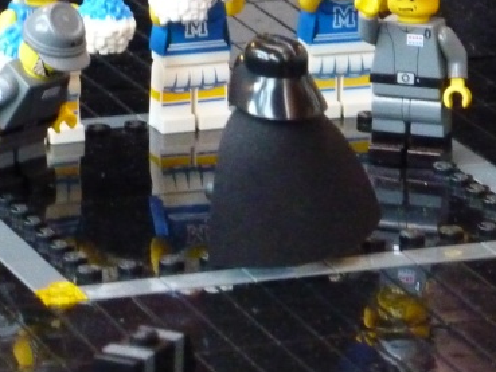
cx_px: 313
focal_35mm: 308
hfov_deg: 6.4
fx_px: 4415
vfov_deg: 4.8
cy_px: 46
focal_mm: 18.2
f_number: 4.4
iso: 1000
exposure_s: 1/13
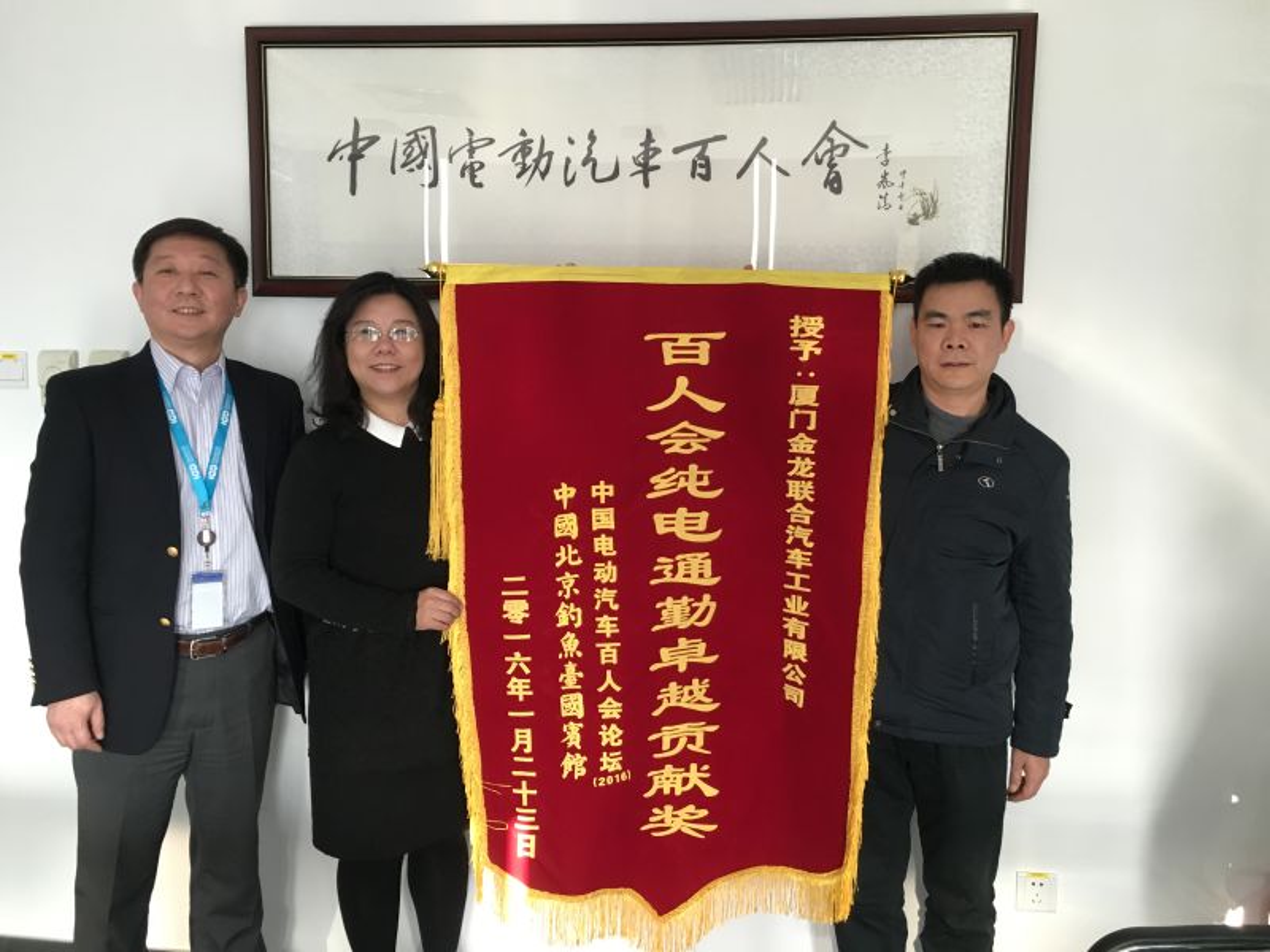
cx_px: 635
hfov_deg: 61.7
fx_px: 1064
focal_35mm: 29
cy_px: 476
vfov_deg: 48.2
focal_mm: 4.15
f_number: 2.2
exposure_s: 1/33
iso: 125
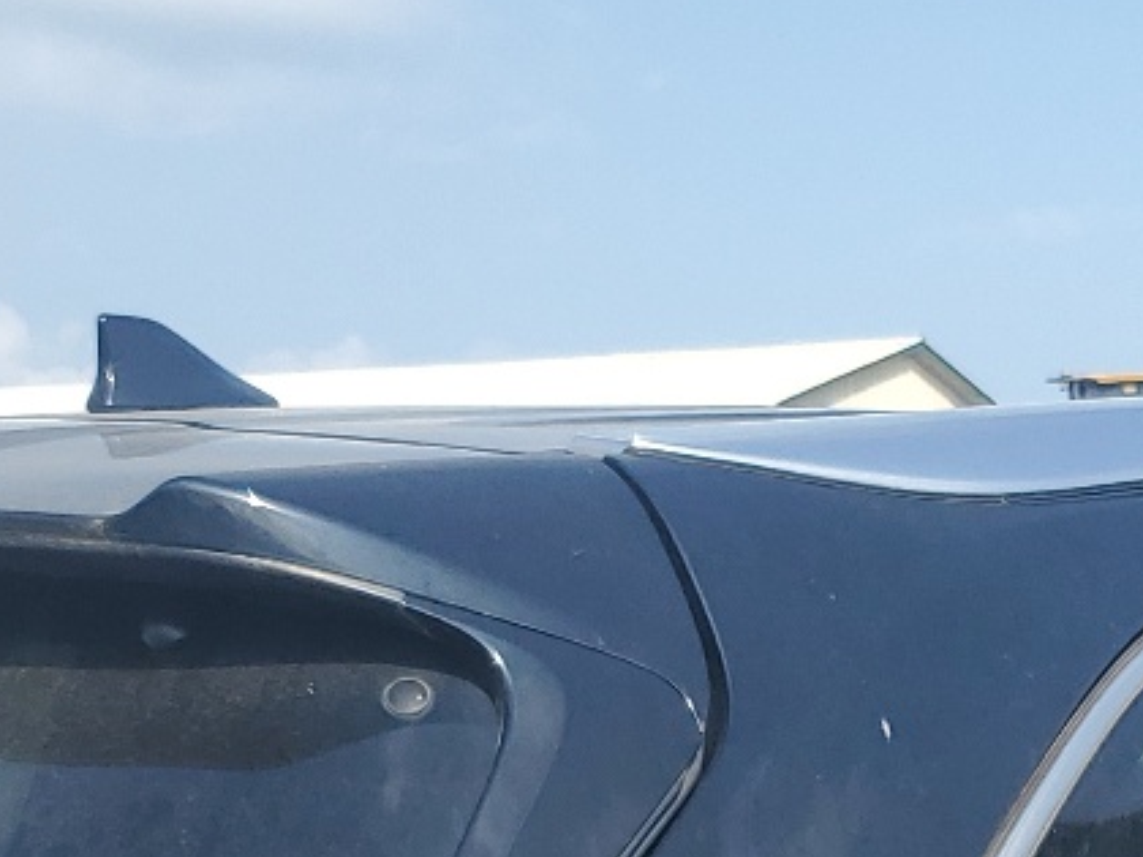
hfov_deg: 19.8
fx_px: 3269
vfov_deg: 13.3
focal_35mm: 99
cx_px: 748
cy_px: 1594
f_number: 1.5
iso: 50
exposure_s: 1/2000
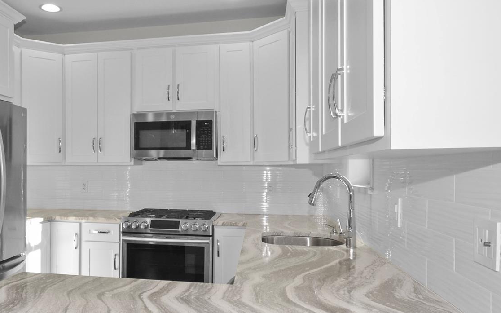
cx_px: 170
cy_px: 203
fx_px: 382
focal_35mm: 28
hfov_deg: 64.9
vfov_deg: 44.0
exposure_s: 1/100
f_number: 5
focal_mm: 10
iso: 200
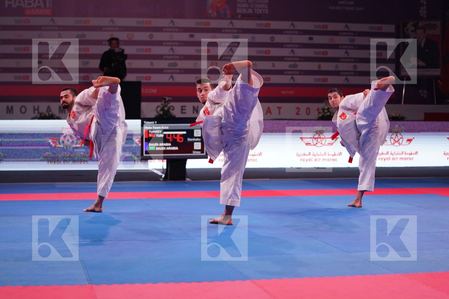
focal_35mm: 70
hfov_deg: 28.8
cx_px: 224
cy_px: 150
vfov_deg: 19.5
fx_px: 873
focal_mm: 70
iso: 3200
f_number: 2.8
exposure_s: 1/1000
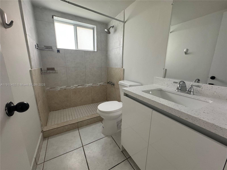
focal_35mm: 14
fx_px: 92
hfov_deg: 102.1
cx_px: 114
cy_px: 85
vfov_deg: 85.7
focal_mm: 2.22
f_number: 2.2
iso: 250
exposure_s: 1/60
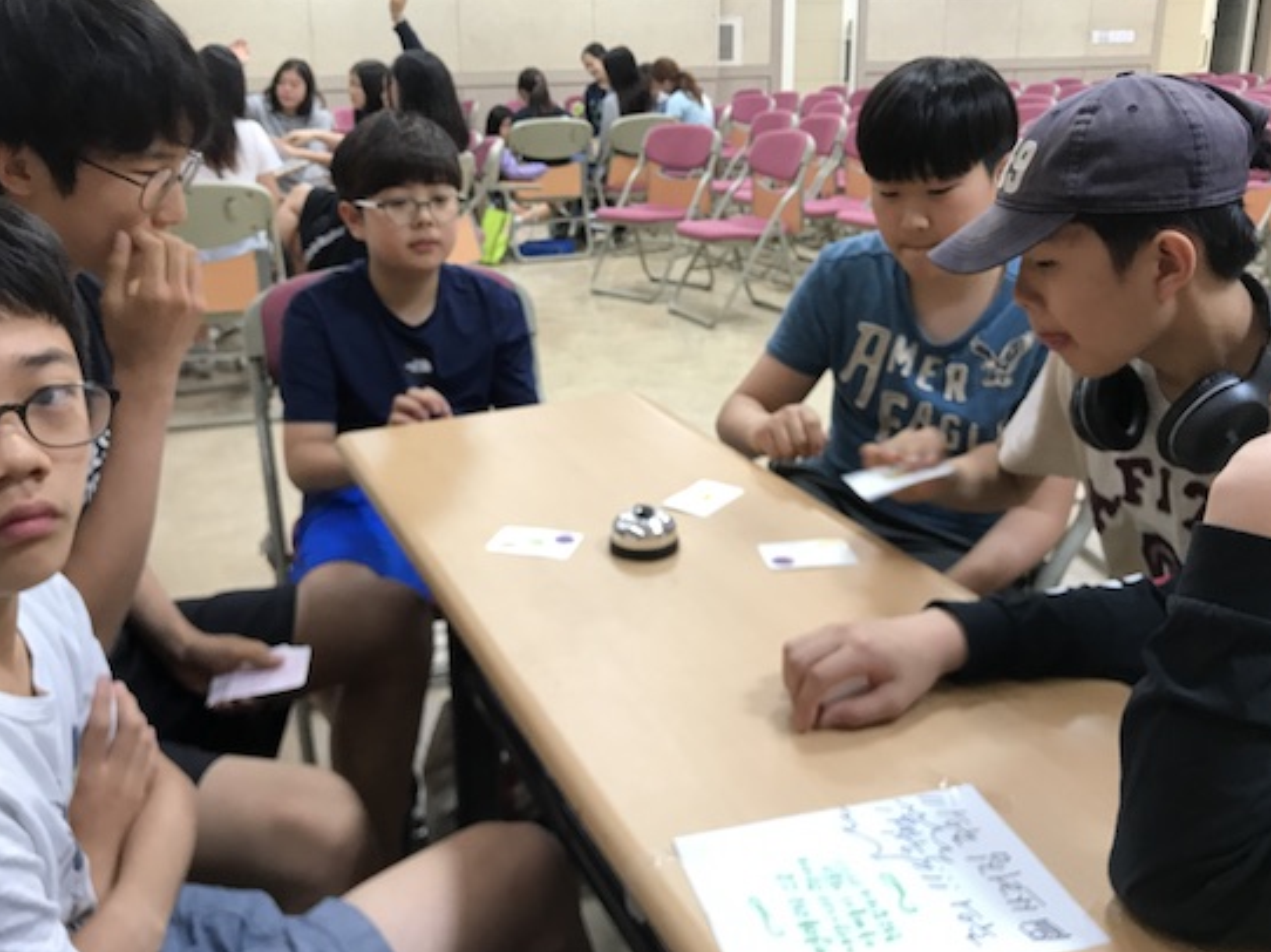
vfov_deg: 45.4
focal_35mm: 31
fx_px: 1138
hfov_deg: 58.4
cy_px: 441
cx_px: 621
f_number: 1.8
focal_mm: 3.99
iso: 32
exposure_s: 1/30
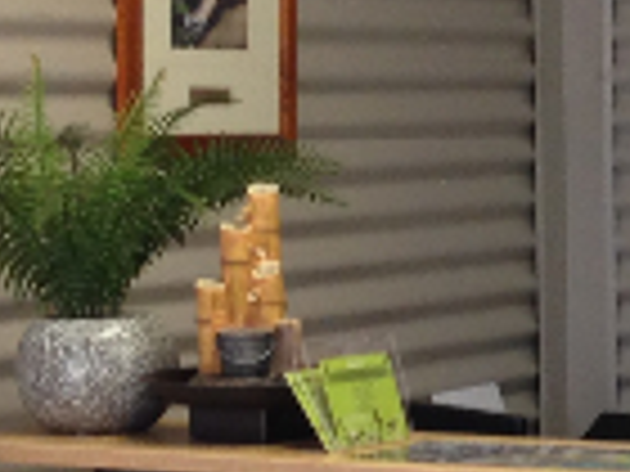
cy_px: 364
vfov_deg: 7.8
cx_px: 1084
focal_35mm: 189
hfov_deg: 10.0
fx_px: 3440
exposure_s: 1/20
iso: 80
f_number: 2.4
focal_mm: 4.12
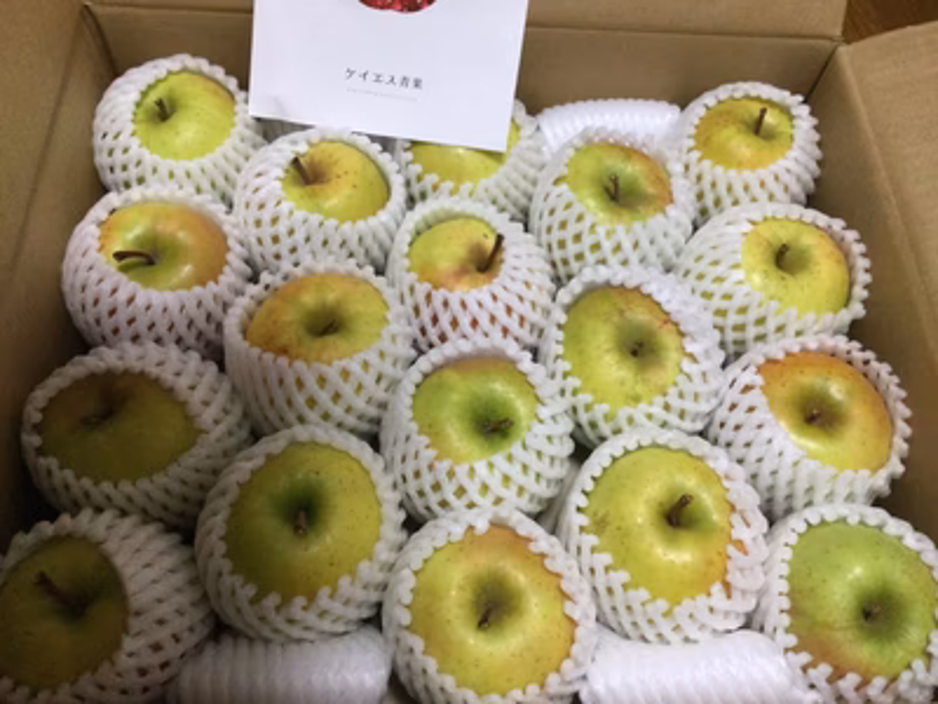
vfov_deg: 45.4
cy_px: 352
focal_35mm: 31
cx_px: 469
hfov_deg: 58.4
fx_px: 840
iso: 100
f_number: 2.4
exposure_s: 1/30
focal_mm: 3.3
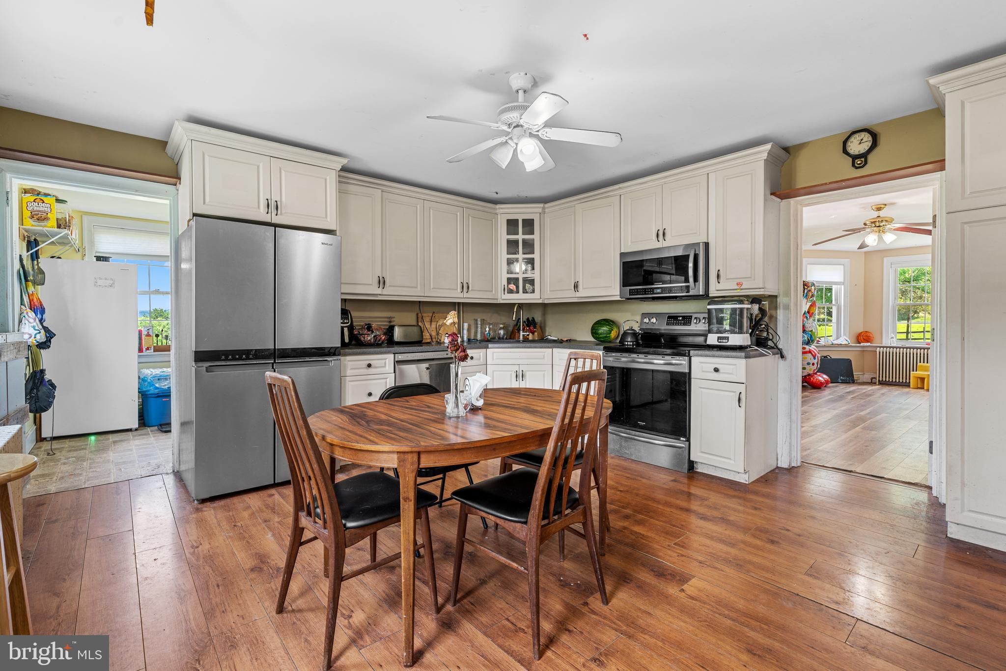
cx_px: 503
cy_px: 336
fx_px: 447
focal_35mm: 16
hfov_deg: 96.7
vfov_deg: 73.7
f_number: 8
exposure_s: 1/2
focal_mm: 16
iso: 400
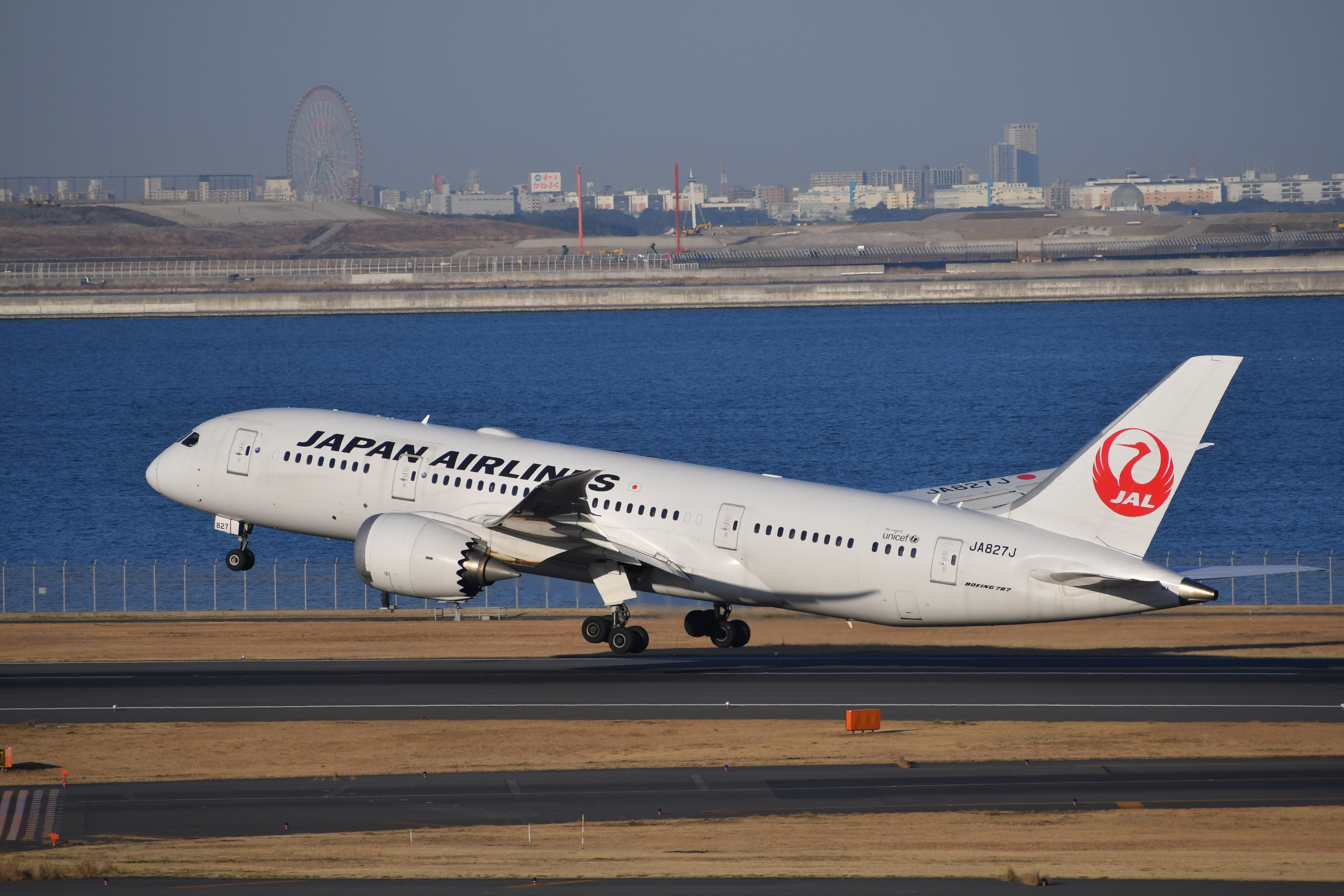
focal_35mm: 405
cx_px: 672
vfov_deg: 3.4
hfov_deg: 5.1
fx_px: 15119
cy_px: 448
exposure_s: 1/2500
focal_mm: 270
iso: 250
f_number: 7.1
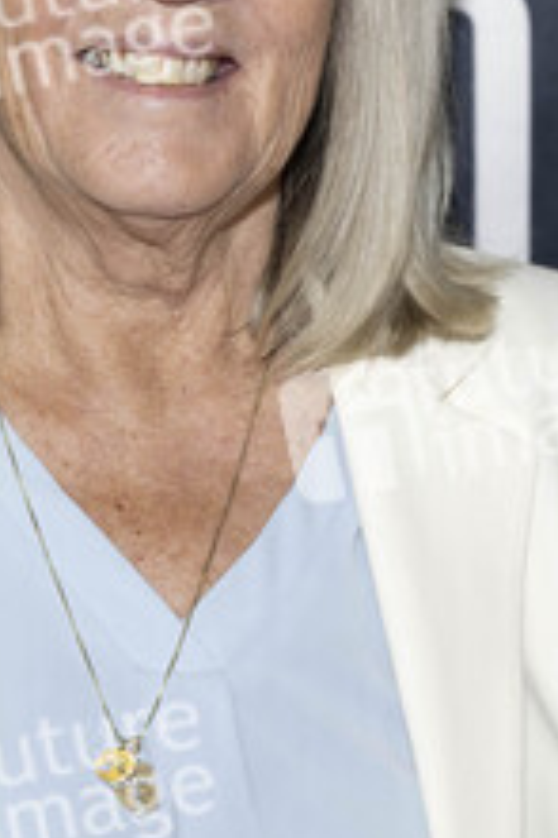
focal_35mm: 217
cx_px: 129
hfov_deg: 6.3
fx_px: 5053
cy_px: 224
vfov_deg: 9.5
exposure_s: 1/200
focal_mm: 120
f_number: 5.6
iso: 800
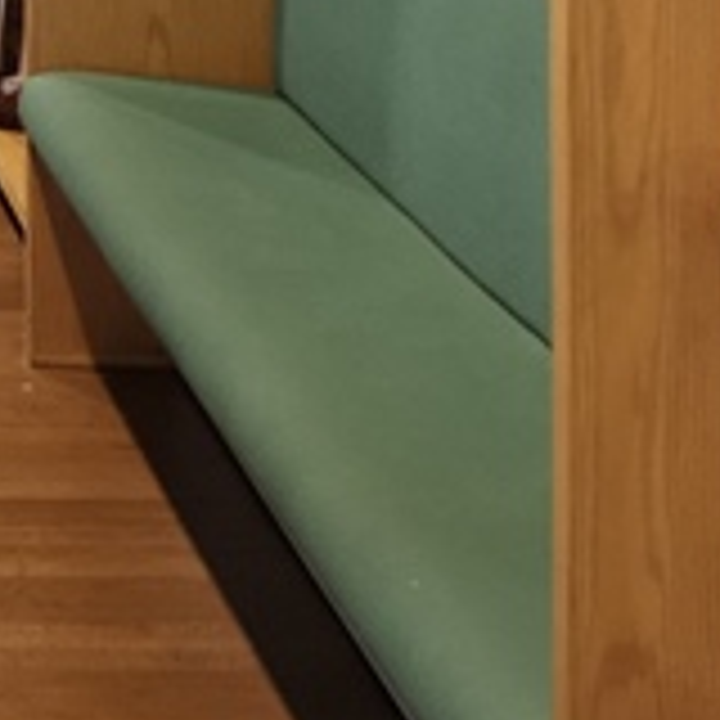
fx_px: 2800
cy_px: -580
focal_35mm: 119
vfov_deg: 13.2
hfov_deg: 13.4
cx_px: -518
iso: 160
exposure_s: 1/33.3
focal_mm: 3.95
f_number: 1.8
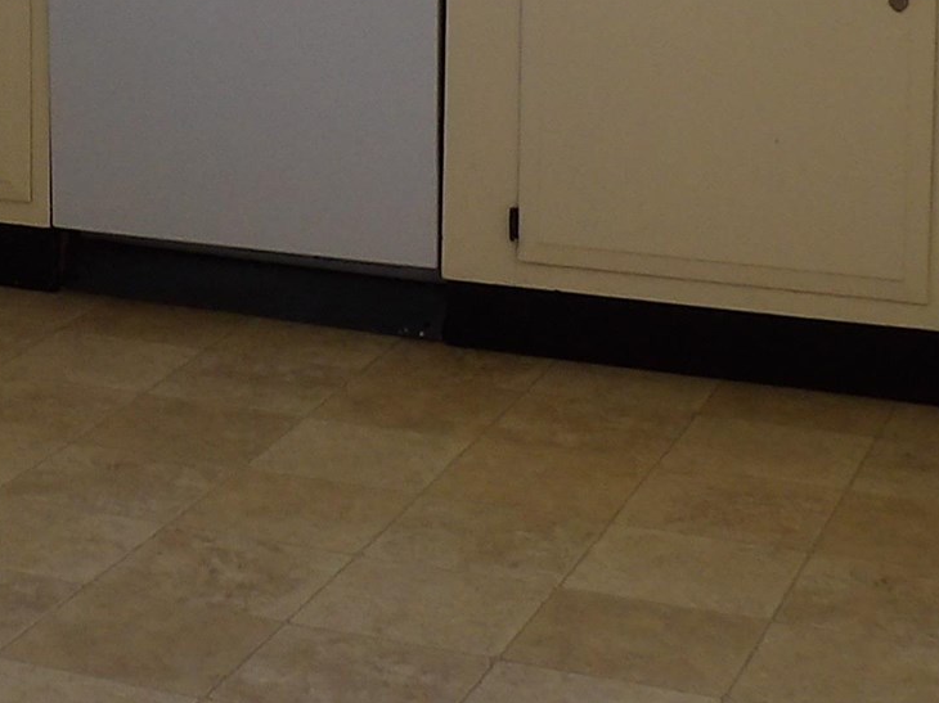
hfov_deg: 18.9
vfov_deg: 14.1
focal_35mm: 101
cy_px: -199
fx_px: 2739
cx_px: -30
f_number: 3.2
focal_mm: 4.3
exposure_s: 1/33
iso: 123
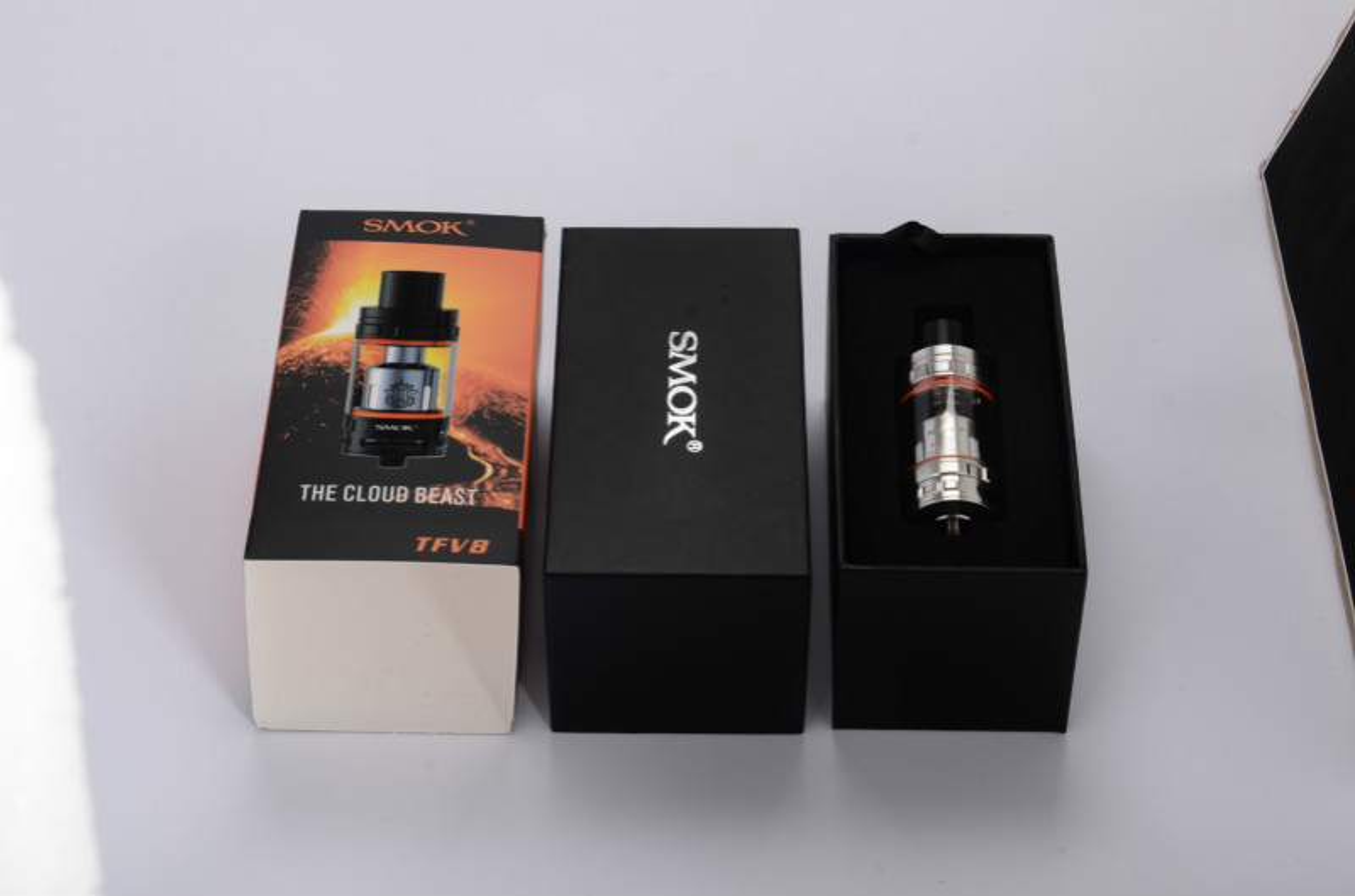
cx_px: 678
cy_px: 448
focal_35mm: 78
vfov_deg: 17.4
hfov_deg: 26.1
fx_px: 2928
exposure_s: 1/125
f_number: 13
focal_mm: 52
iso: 100
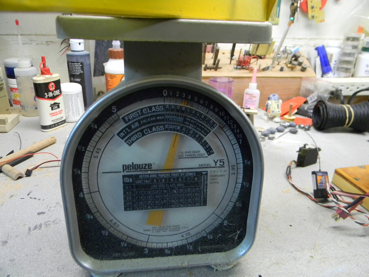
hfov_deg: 63.4
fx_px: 298
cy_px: 138
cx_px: 184
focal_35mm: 28
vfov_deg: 49.7
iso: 400
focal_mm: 5
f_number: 3.5
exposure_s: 1/30.3
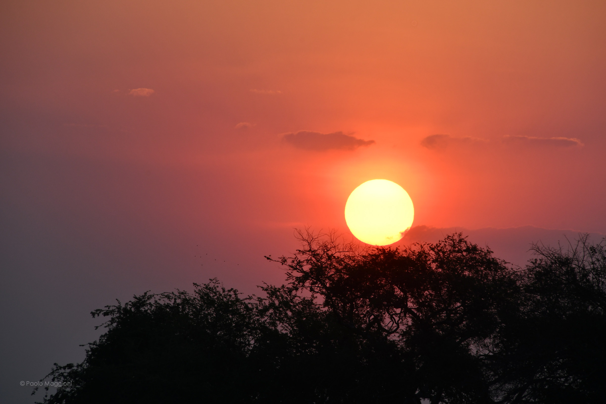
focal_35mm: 450
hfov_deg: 4.6
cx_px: 303
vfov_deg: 3.1
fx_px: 7574
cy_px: 202
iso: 200
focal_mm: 300
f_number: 14
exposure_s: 1/160
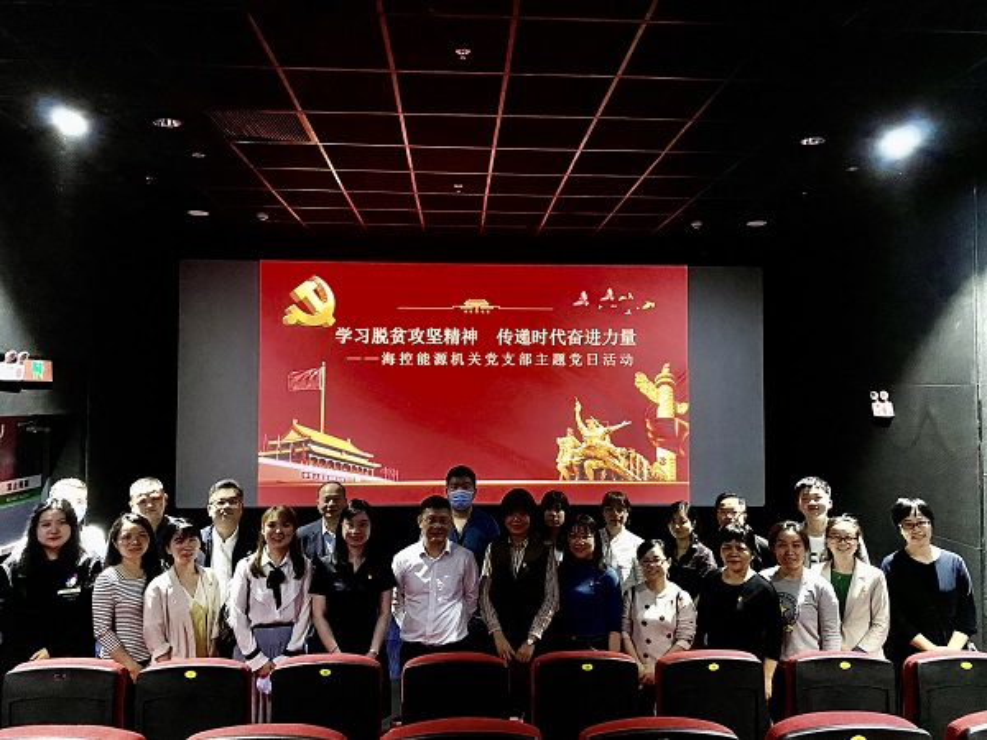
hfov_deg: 67.3
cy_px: 370
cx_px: 494
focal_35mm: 26
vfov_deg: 53.1
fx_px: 741
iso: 640
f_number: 1.8
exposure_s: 1/36
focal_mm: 4.25
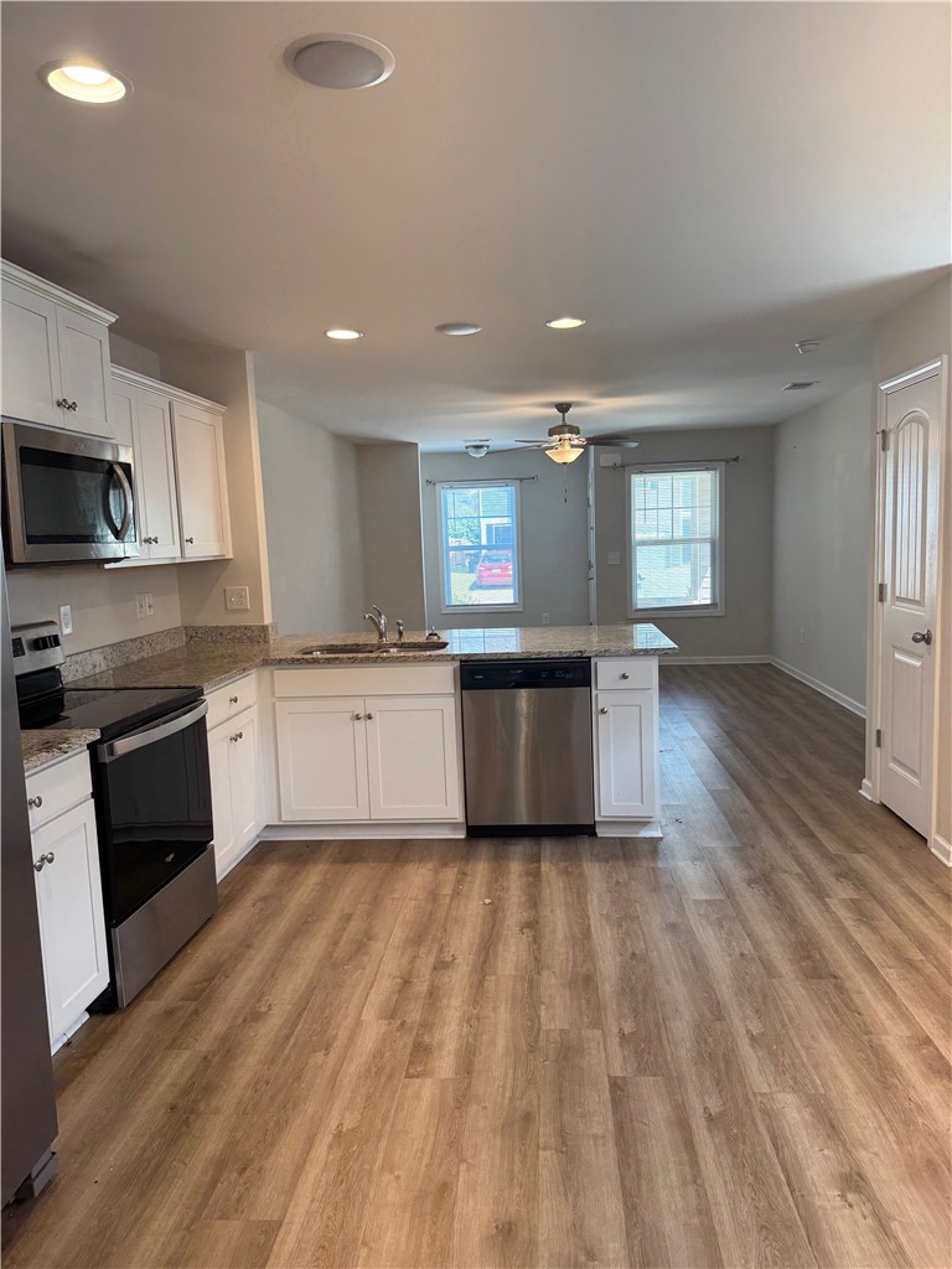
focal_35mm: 24
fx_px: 880
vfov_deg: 71.6
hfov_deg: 56.8
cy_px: 634
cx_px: 476
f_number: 1.78
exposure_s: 1/120
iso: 125
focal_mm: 6.76
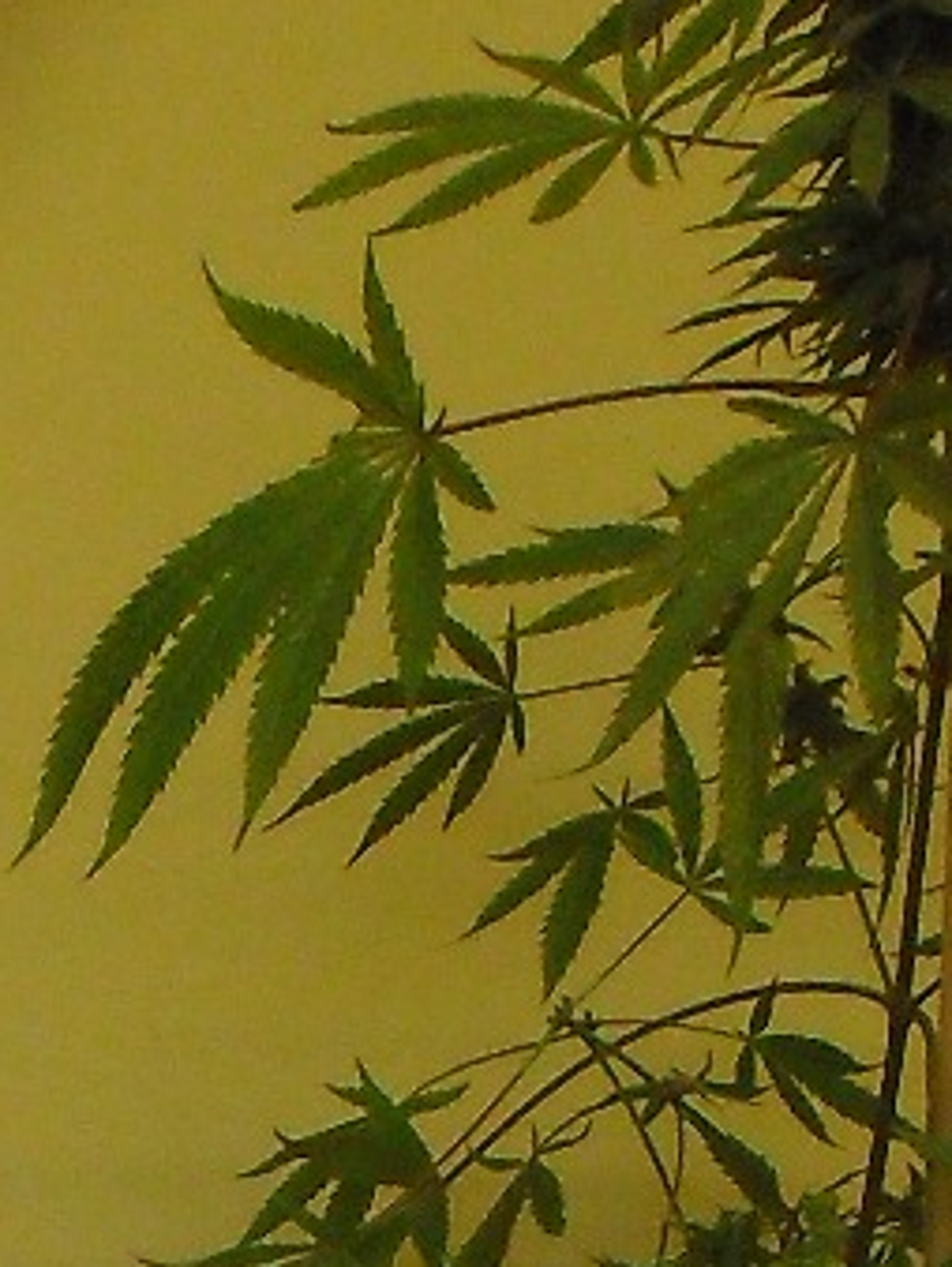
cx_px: -214
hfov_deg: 7.6
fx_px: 7105
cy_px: 2189
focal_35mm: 194
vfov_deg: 9.7
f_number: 3.1
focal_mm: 6.3
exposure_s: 1/60
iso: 400
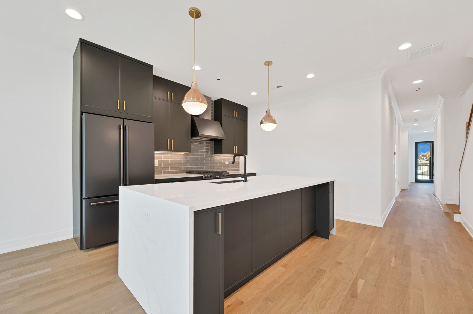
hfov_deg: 104.3
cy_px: 157
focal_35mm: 14
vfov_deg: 81.1
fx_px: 184
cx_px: 236
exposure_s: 1/200
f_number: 8
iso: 400
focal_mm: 14
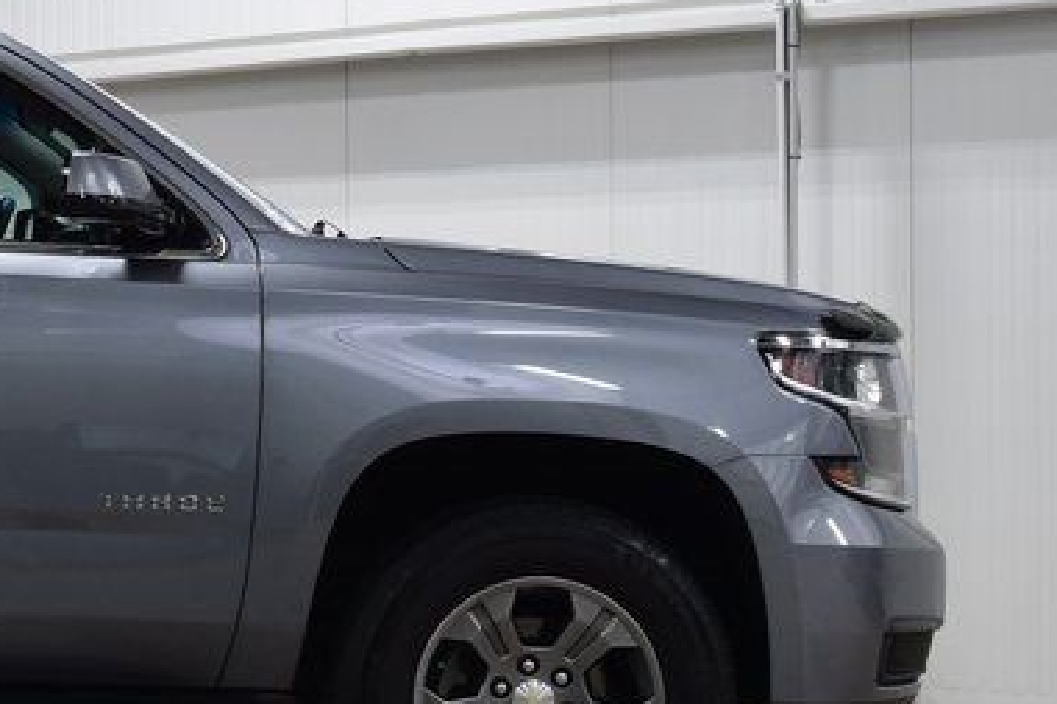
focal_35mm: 125
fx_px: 3679
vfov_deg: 10.9
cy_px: 463
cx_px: -239
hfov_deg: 15.7
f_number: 6.3
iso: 400
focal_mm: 31
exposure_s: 1/20
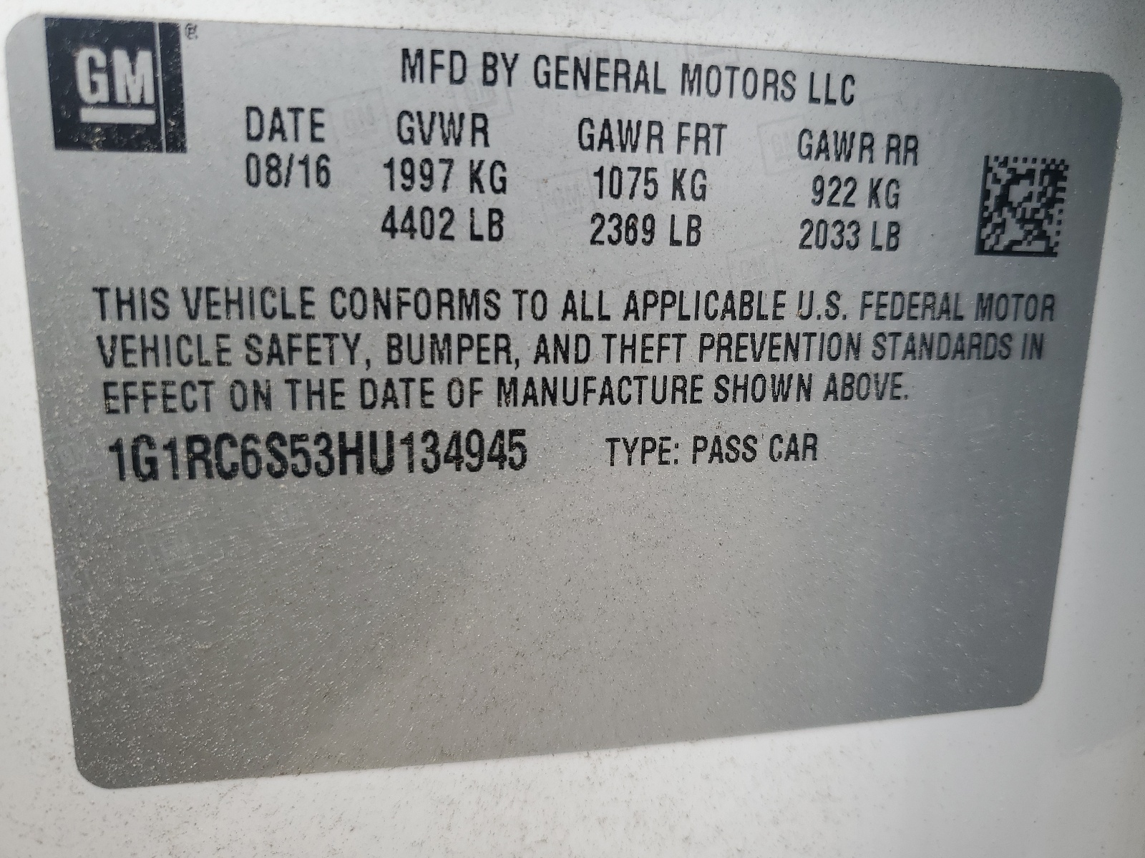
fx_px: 860
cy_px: 429
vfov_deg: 53.1
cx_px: 572
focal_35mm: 26
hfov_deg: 67.3
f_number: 1.5
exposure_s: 1/435
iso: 50
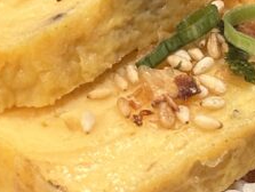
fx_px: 1623
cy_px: 64
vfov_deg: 6.8
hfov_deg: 9.0
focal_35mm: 220
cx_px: 206
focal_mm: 6.86
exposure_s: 1/40
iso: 320
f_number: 1.78
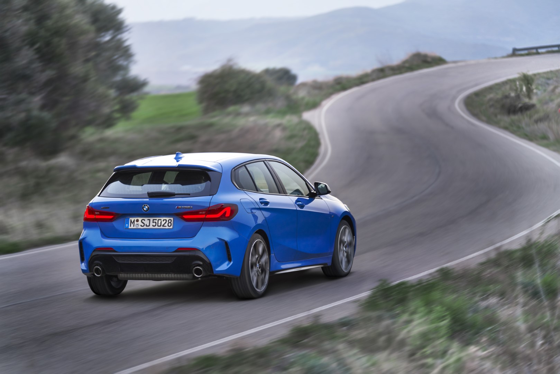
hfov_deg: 15.9
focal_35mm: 129
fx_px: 2007
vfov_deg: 10.6
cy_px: 187
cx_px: 280
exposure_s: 1/25
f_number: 2.8
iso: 400
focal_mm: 129
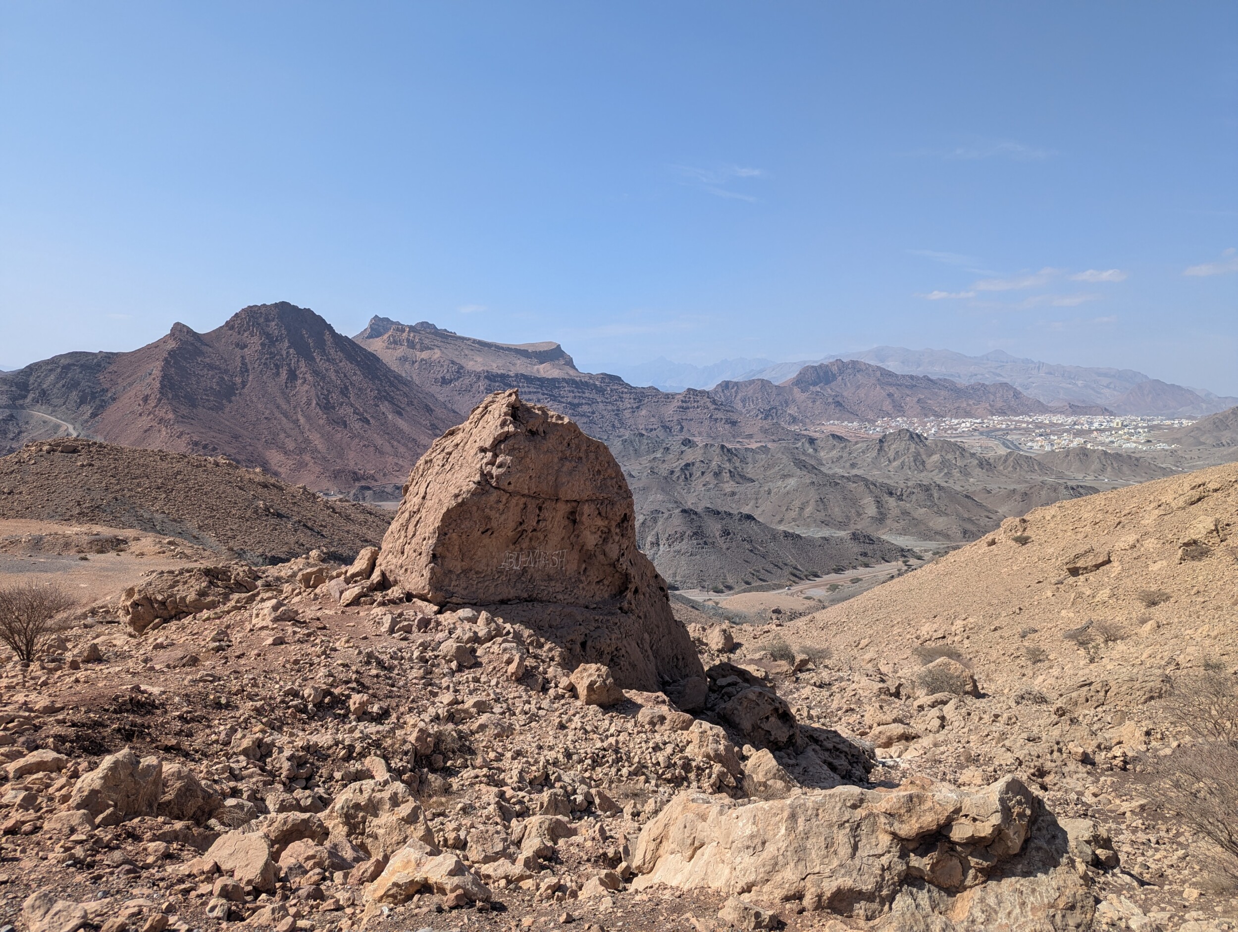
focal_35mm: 24
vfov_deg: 56.9
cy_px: 466
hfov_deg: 71.5
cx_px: 619
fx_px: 859
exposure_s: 1/2217
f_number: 1.85
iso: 45
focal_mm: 6.81
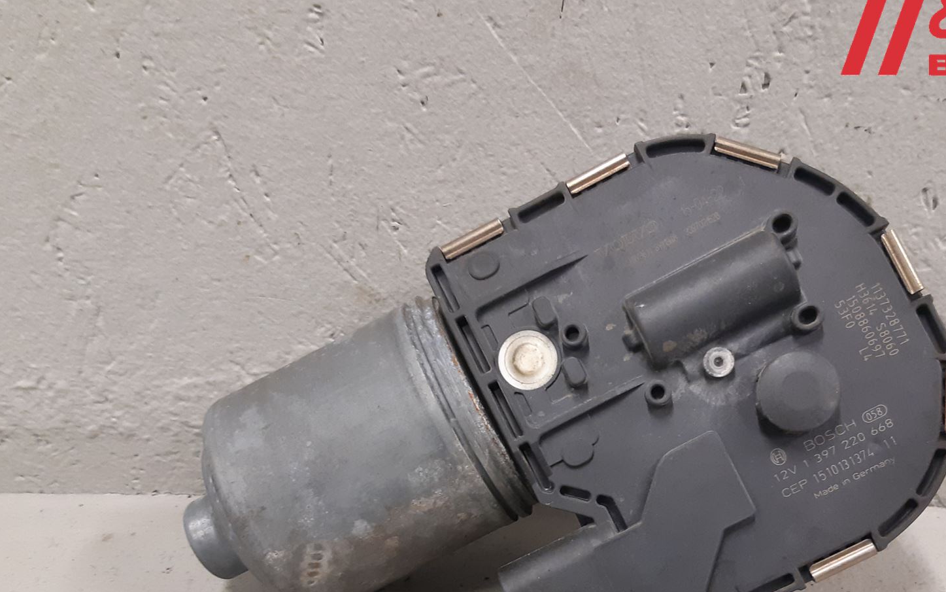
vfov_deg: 32.0
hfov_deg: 50.0
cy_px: 467
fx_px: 1006
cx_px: 573
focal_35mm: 39
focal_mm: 3.93
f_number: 1.7
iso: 200
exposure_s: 1/50
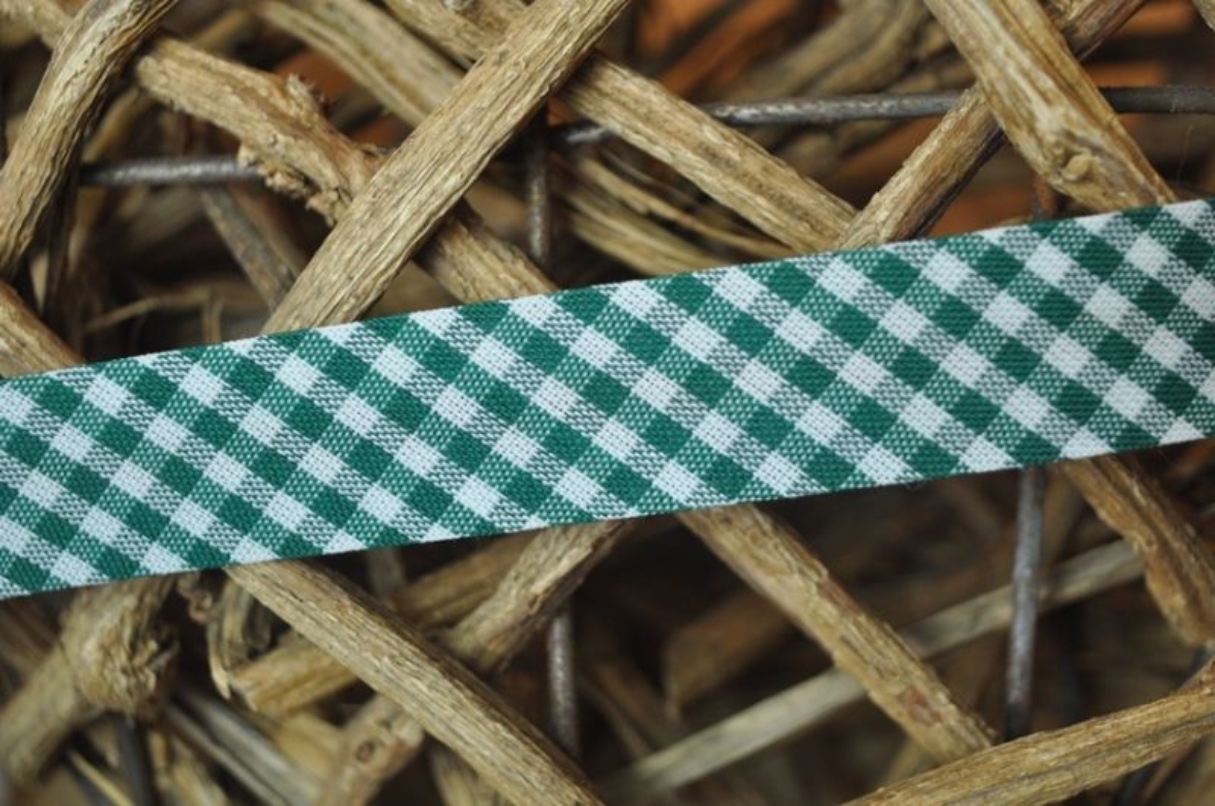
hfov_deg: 31.9
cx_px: 608
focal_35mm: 63
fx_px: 2123
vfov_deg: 21.5
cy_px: 403
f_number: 5
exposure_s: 1/60
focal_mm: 42
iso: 400
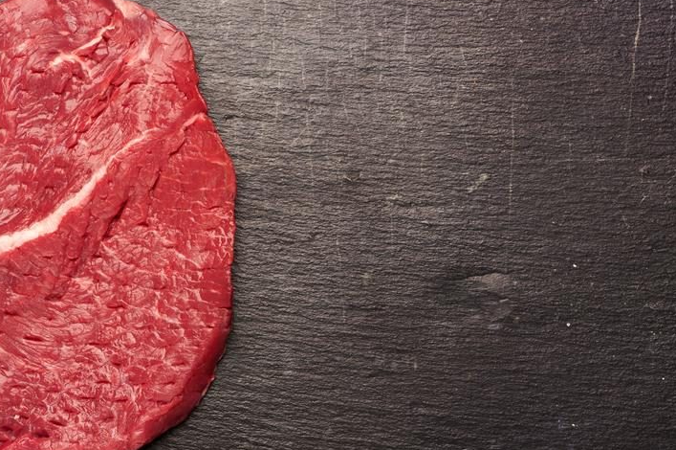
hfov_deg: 13.5
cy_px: 250
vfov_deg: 9.0
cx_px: 329
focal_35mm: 152
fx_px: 2852
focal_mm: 105
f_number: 13
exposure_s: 1/125
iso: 200
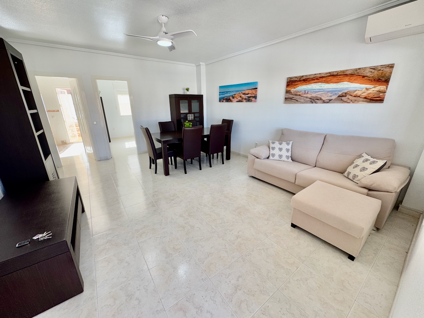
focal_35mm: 14
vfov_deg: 85.7
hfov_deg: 102.1
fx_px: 171
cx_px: 212
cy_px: 159
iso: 64
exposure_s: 1/99
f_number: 2.2
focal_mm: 2.22
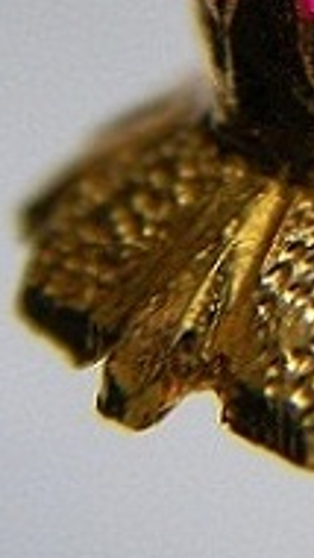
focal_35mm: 119
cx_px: 578
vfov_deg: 17.3
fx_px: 1760
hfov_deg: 9.7
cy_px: -78
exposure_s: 1/65.7
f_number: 3.3
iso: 50
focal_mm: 6.3
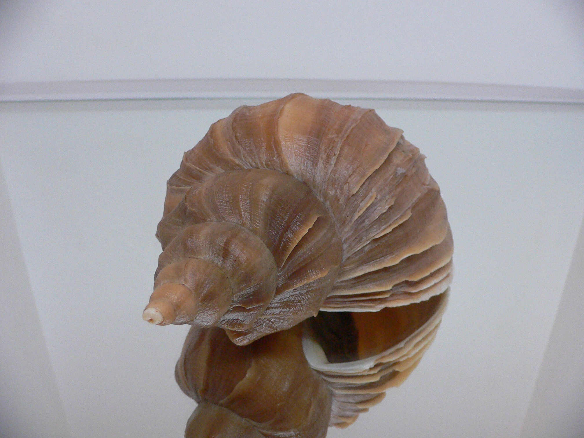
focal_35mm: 35
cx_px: 292
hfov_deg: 52.6
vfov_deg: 40.7
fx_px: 590
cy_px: 219
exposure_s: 1/50
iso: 200
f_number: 2.8
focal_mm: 4.6
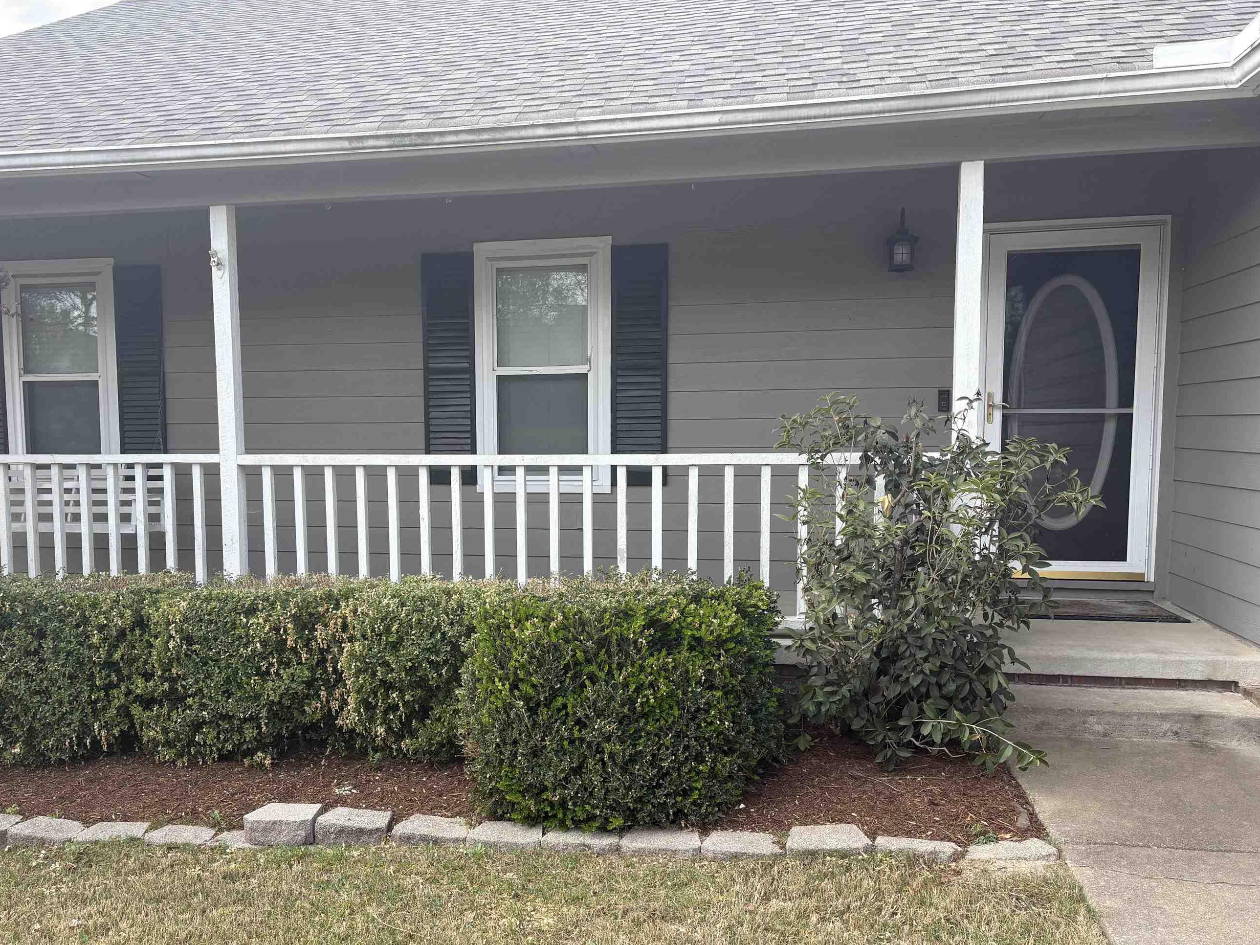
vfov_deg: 45.4
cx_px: 527
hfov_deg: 58.0
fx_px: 1128
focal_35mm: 31
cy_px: 522
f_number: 1.6
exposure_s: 1/801
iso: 50
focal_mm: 5.96
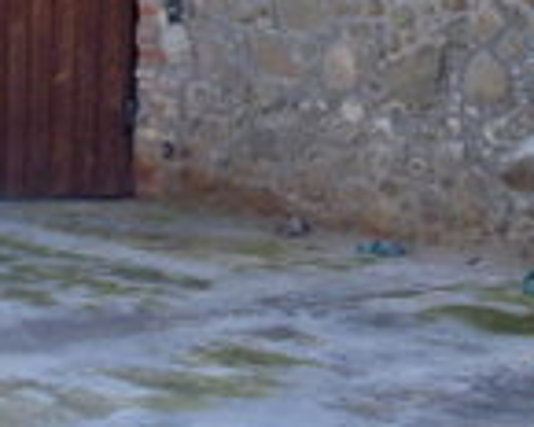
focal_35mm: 188
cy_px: -294
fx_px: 2971
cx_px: 641
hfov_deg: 10.1
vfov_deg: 8.0
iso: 100
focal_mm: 6.4
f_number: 3.5
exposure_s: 1/320
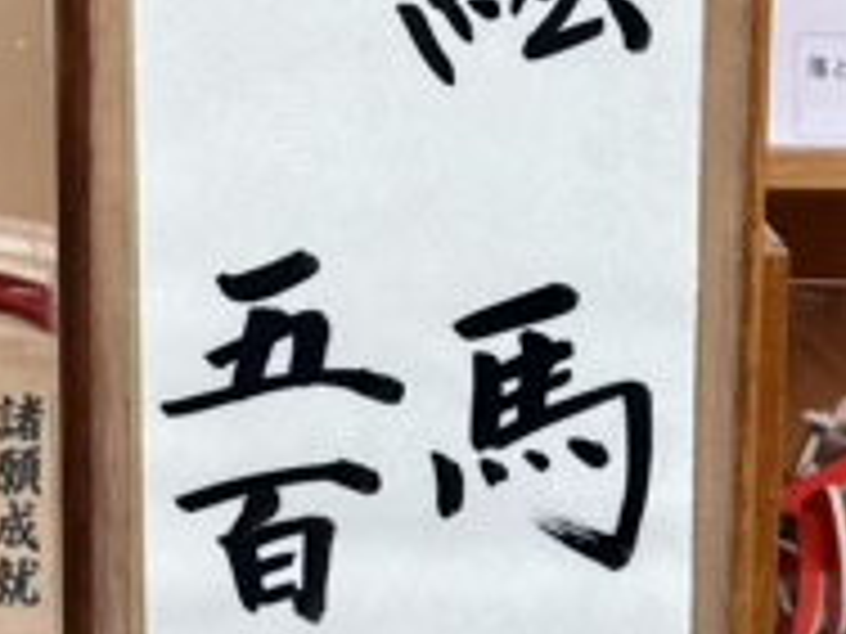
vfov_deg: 15.1
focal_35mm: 97
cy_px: 61
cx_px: 302
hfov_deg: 20.2
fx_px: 2371
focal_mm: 5.96
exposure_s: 1/129
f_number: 1.6
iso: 32
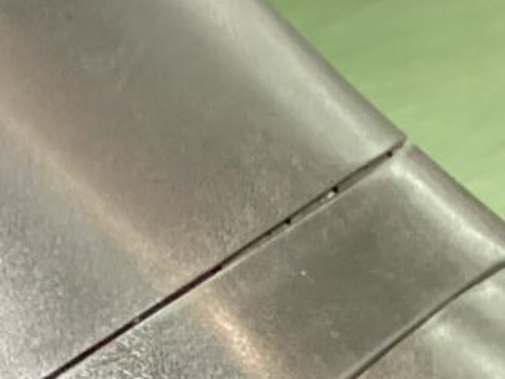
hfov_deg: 10.6
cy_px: 927
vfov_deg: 7.4
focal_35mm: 186
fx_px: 2713
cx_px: 467
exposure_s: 1/24
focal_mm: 3.3
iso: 640
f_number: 2.4
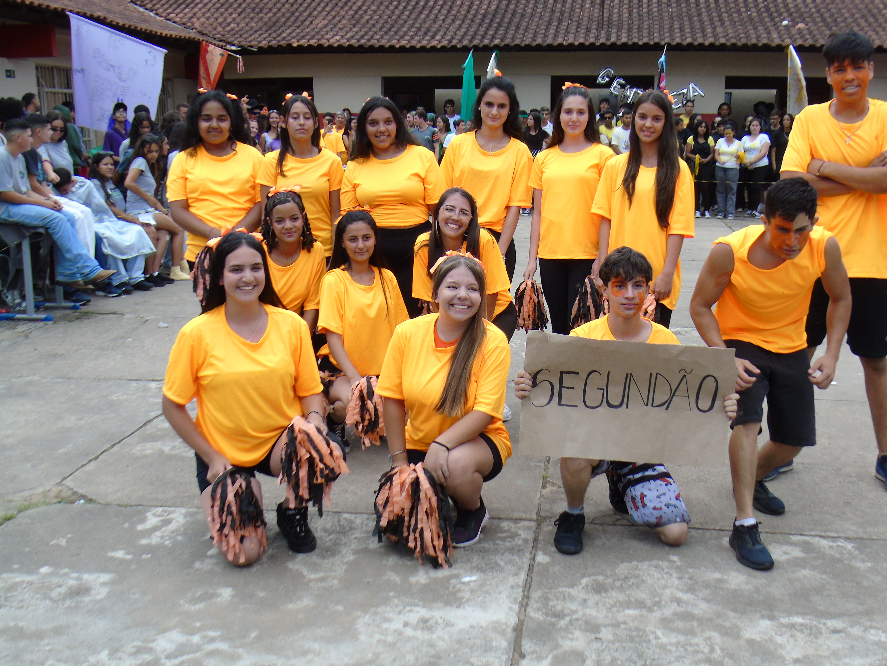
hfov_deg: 47.7
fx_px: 999
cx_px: 503
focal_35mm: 39
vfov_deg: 36.8
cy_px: 289
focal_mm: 6.1
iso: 80
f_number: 3.8
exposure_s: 1/250
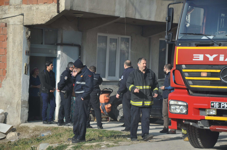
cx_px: 114
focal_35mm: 128
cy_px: 75
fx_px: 803
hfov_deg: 16.1
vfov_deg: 10.7
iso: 200
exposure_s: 1/500
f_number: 5.6
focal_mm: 85
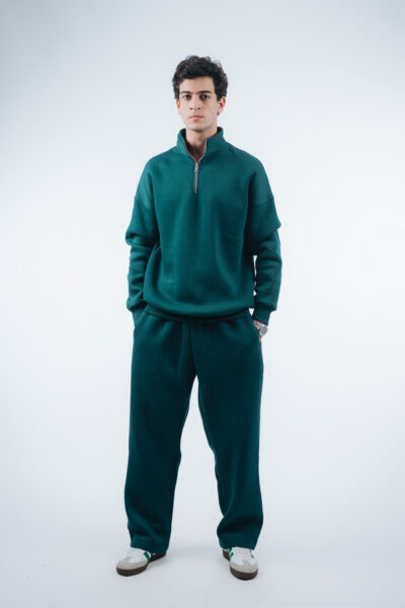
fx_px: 886
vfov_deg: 37.9
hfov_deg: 25.8
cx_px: 202
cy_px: 304
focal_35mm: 52
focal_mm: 35
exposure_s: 1/160
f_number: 2.8
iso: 400
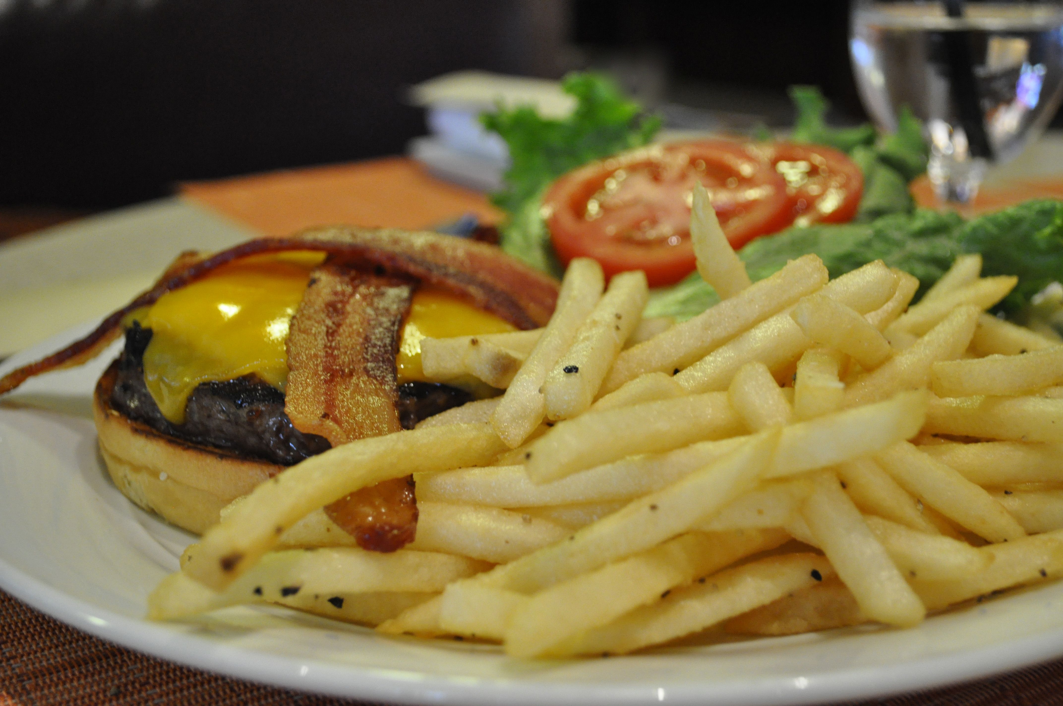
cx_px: 532
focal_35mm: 48
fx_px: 1416
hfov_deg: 41.2
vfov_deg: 28.0
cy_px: 353
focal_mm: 32
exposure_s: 1/50
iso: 1600
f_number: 4.8
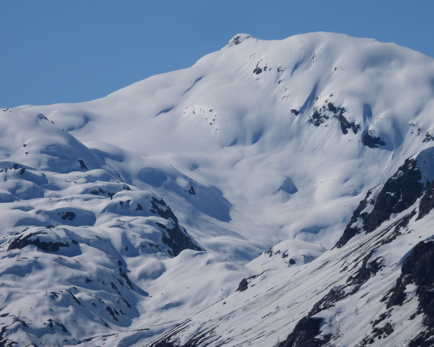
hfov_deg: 5.3
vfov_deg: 4.2
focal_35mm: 366
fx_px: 4701
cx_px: 213
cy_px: 174
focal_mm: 62.5
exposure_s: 1/1600
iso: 100
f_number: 7.1
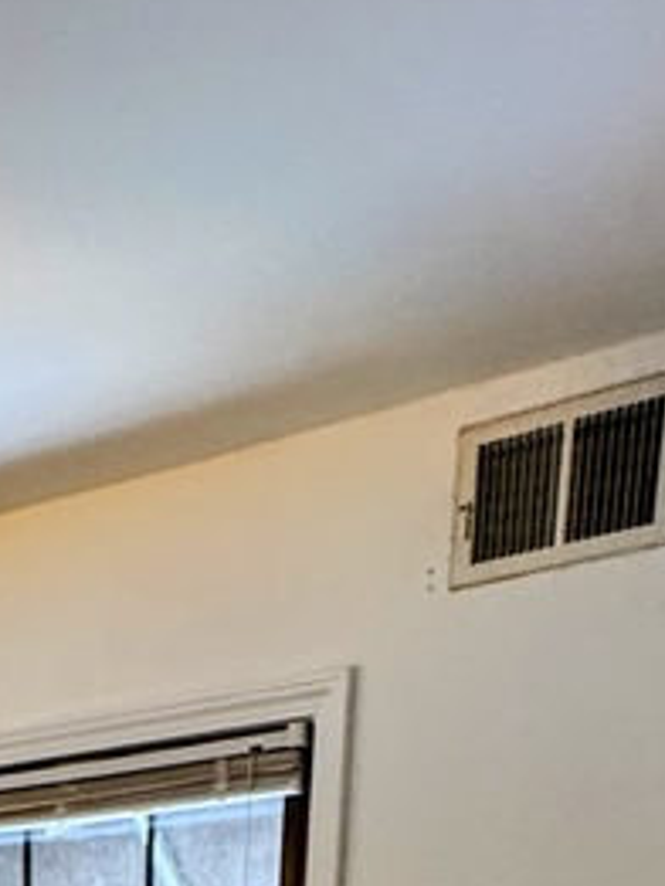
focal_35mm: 58
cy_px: 1592
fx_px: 1484
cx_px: -78
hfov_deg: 23.6
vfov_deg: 21.6
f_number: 2.2
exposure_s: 1/60
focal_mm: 2.22
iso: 250
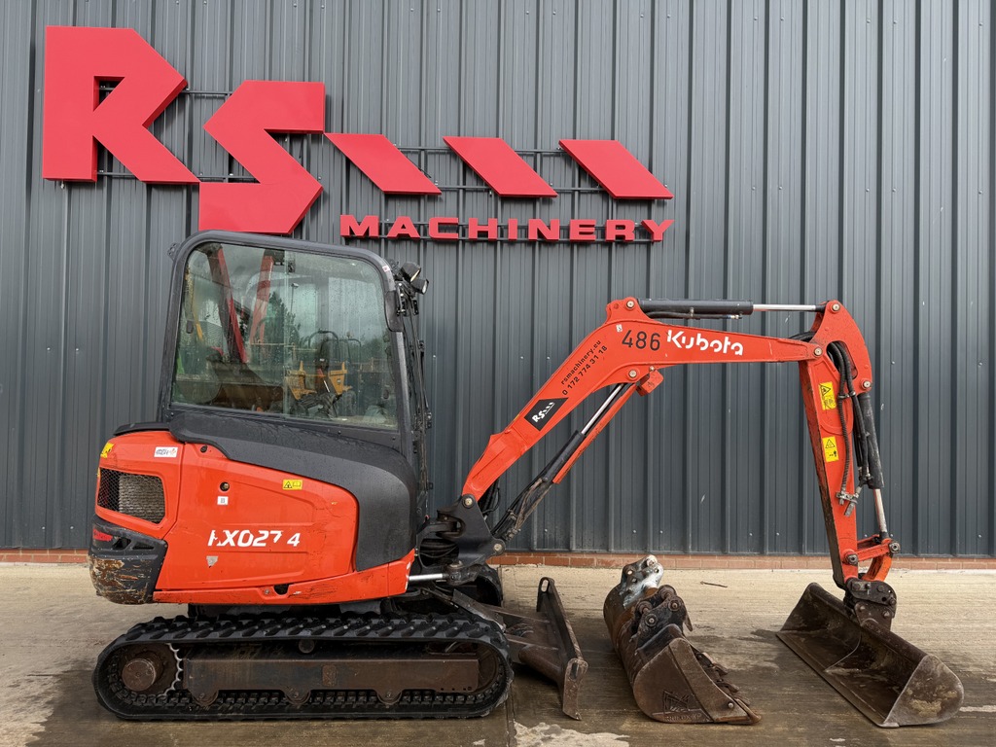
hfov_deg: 71.6
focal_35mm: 24
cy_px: 374
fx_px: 691
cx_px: 498
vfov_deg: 56.8
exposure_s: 1/840
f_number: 1.78
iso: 80
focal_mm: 6.76
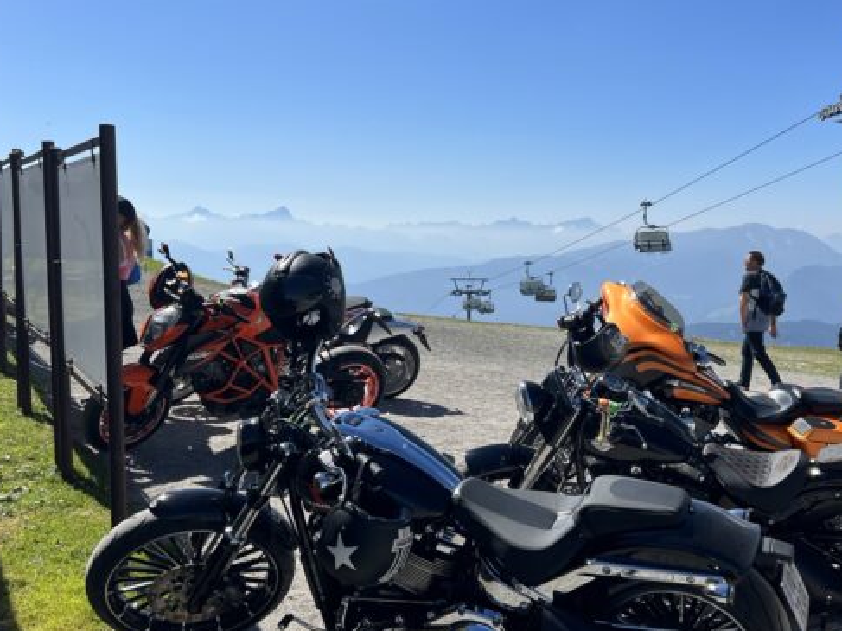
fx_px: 997
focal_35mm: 41
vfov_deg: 35.1
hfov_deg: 45.4
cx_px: 527
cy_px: 322
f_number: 1.5
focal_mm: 5.7
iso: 50
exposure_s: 1/6211
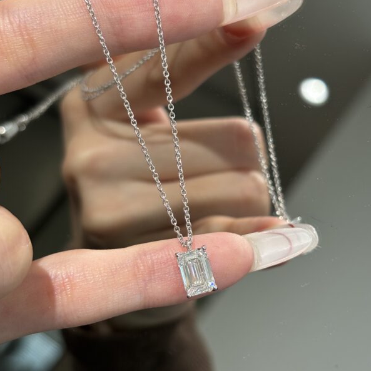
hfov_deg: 27.7
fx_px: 752
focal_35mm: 62
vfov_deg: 27.7
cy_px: 207
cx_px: 185
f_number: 1.6
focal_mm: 5.96
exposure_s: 1/187
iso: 32
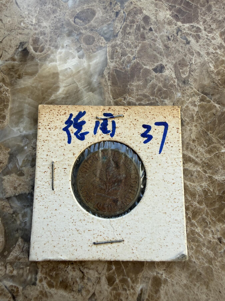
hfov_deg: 56.8
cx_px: 112
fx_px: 208
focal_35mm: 24
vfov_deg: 71.6
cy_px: 150
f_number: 2.2
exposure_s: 1/152
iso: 40
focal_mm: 2.22
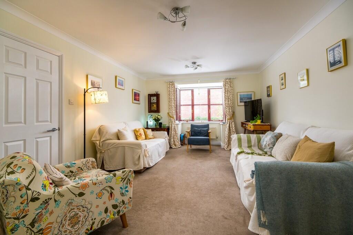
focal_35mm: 15
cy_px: 118
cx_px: 176
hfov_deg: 100.4
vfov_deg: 77.3
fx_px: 147
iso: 160
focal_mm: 10.1
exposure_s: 1/8
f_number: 7.1
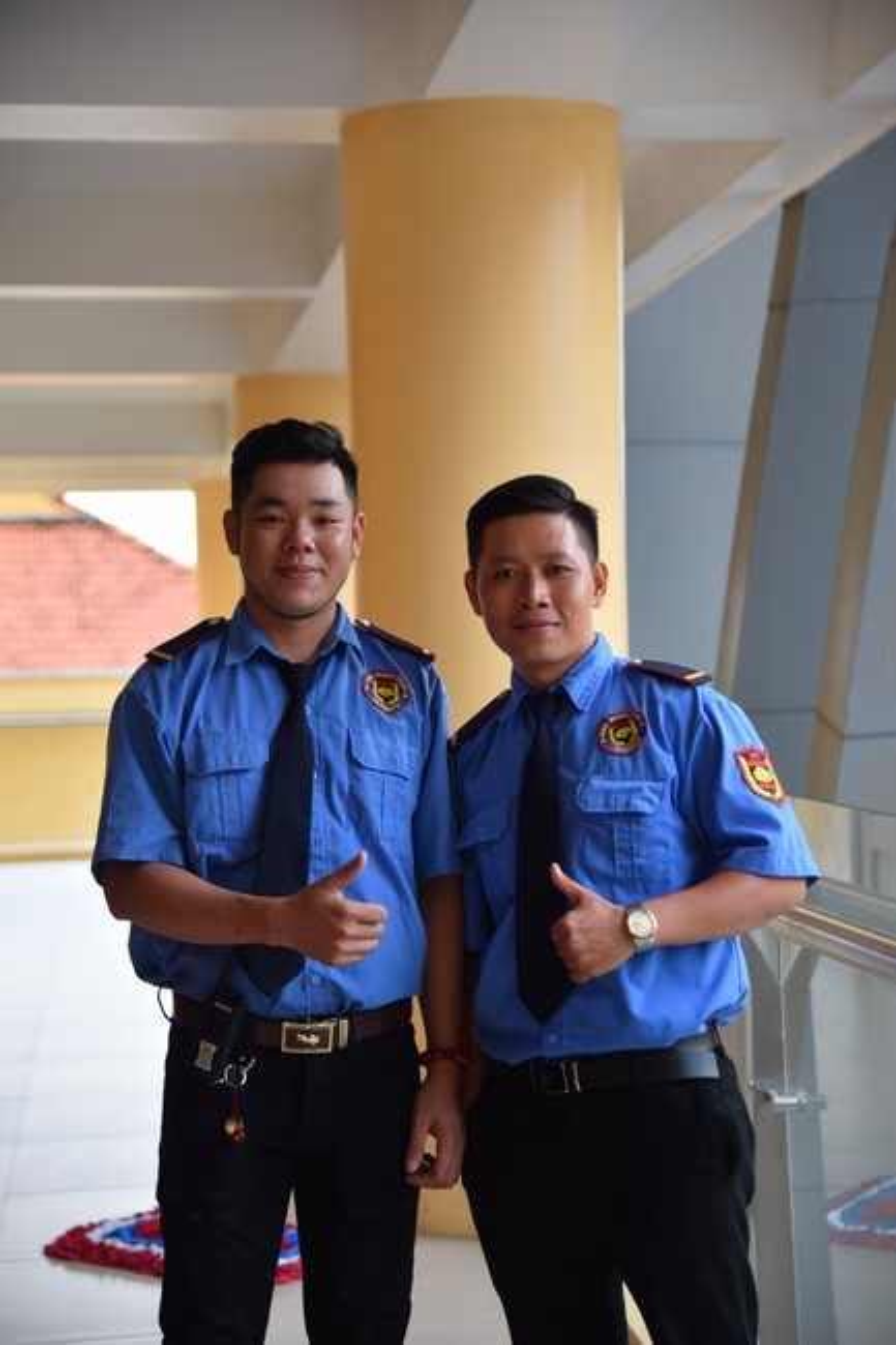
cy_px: 672
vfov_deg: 28.9
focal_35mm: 70
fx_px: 2615
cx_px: 448
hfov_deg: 19.4
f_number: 4.5
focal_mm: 70
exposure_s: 1/80
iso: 100
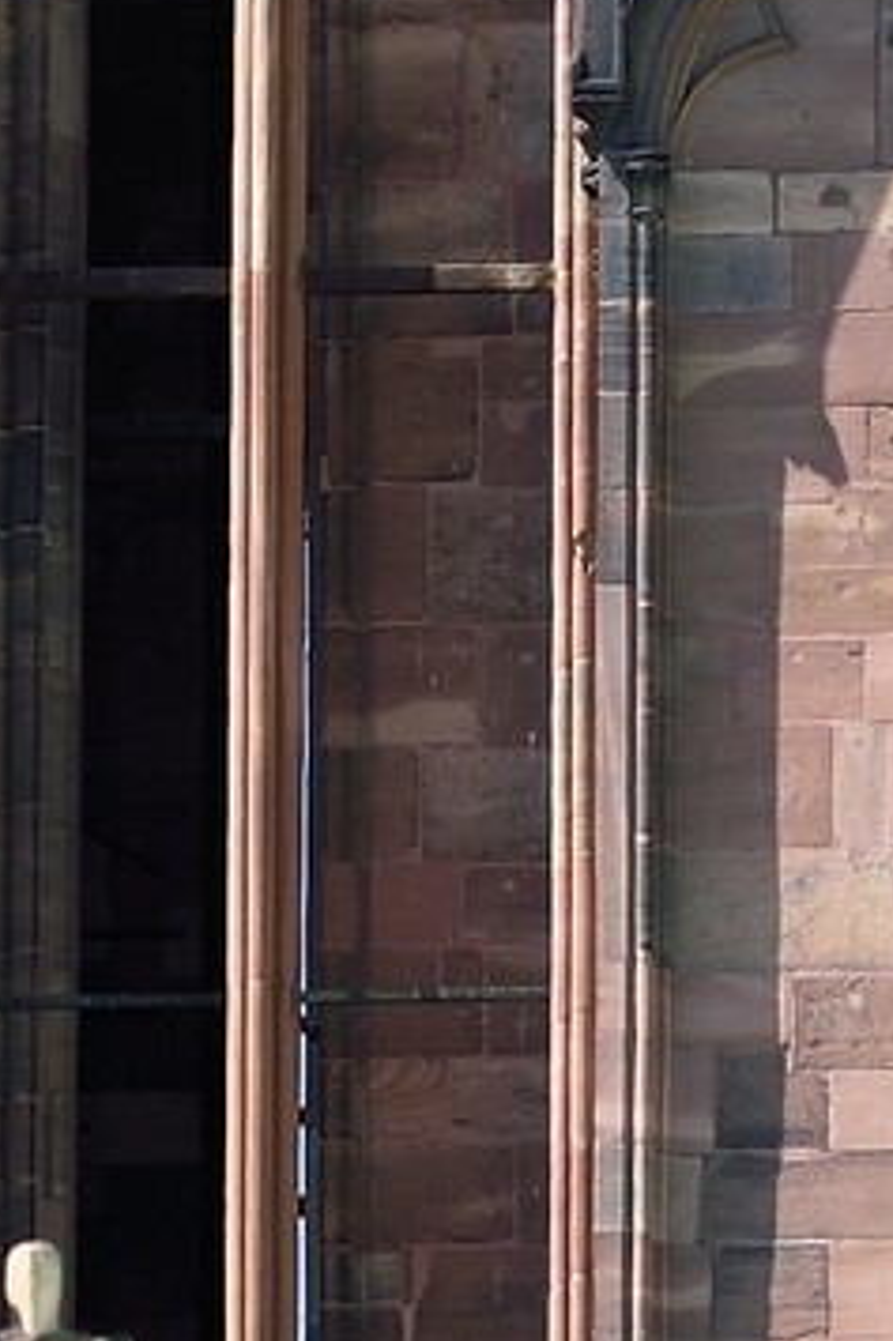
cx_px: 332
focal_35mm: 392
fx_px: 14599
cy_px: 3175
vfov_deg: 5.1
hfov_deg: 3.5
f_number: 10
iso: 200
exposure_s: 1/250
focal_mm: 58
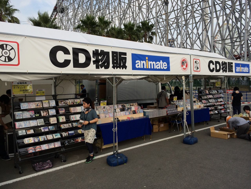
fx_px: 218
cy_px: 94
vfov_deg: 46.8
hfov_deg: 60.0
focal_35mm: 30
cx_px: 126
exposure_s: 1/612
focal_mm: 4.12
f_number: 2.2
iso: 32
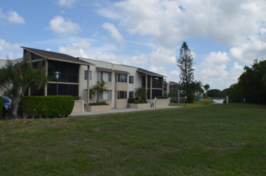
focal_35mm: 36
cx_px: 133
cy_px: 88
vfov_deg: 36.7
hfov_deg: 53.2
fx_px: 265
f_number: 8
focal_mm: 24
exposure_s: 1/250
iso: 100
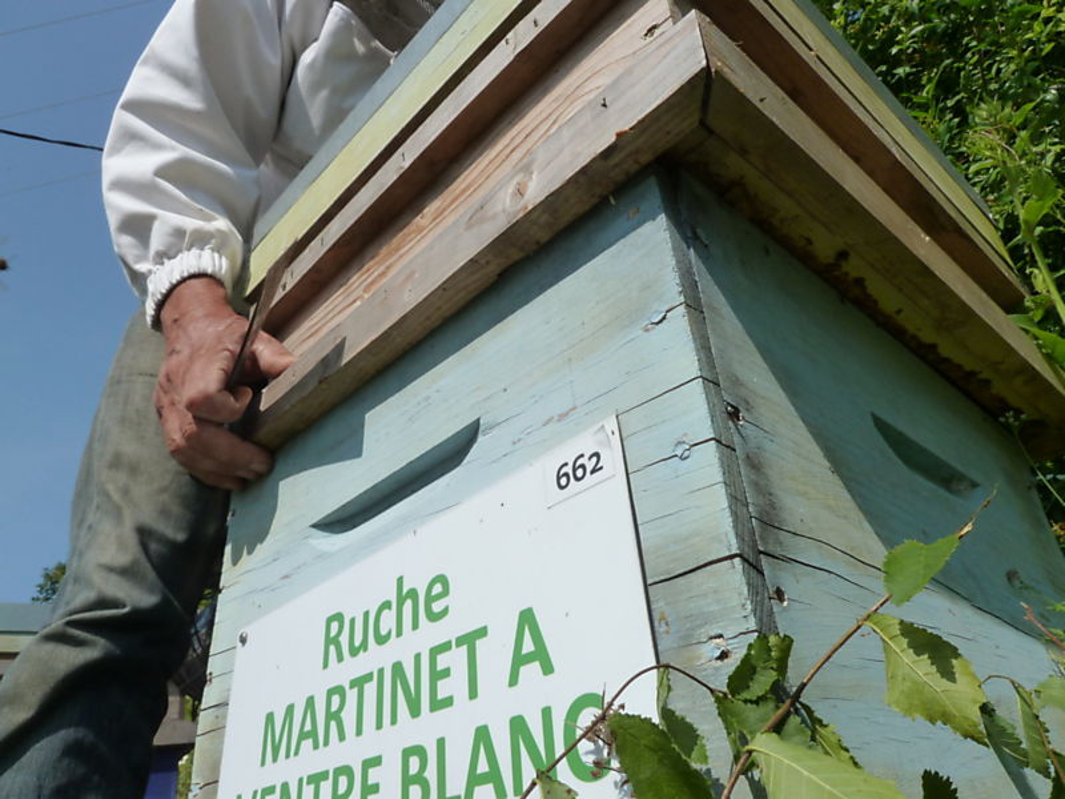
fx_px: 769
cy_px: 400
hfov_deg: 69.4
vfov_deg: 54.9
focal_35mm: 25
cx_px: 532
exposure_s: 1/500
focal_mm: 4.1
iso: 125
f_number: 5.6
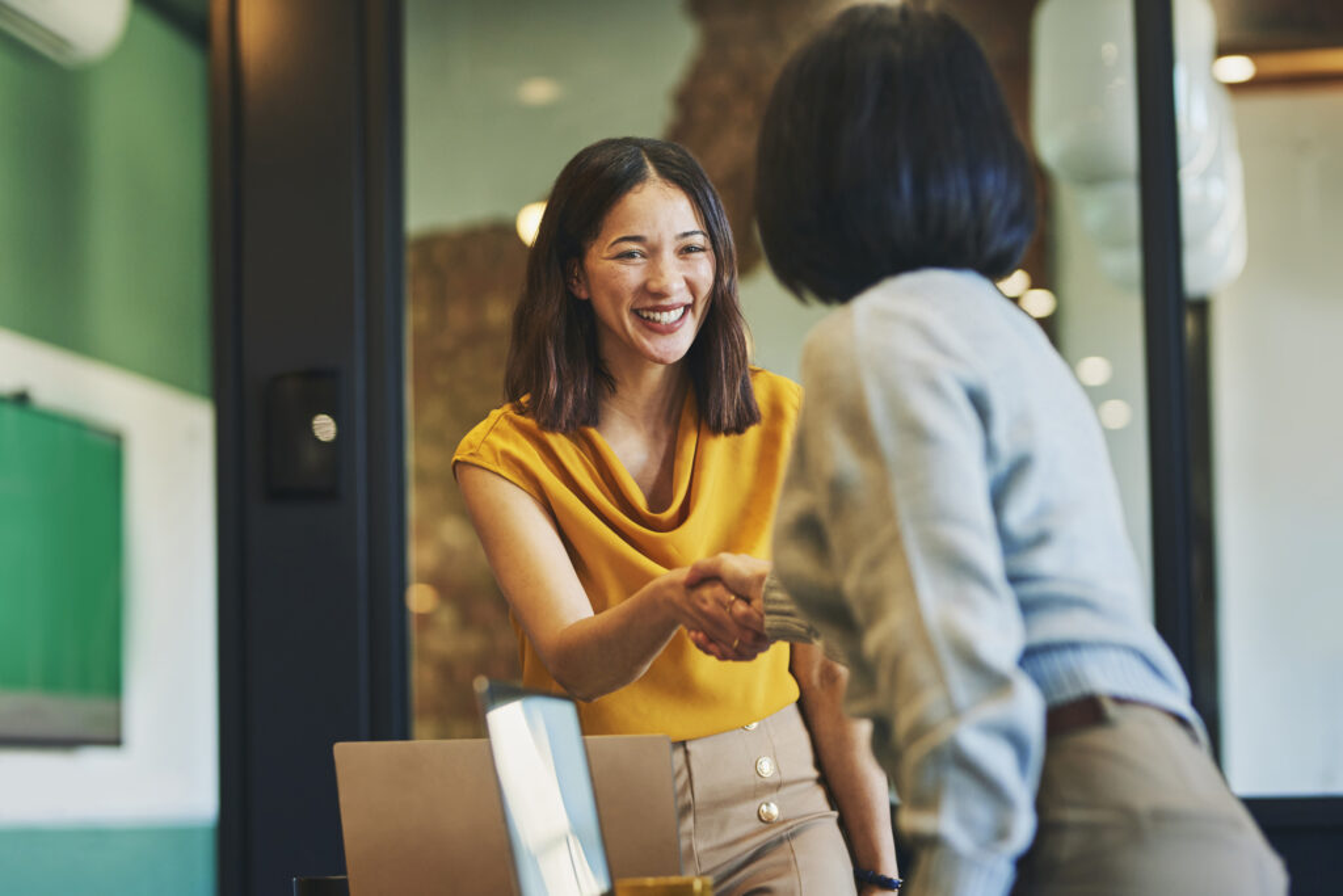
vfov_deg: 16.1
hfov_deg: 23.9
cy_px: 448
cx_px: 672
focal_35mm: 85
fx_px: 3171
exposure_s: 1/250
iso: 640
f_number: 2.2
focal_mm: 85
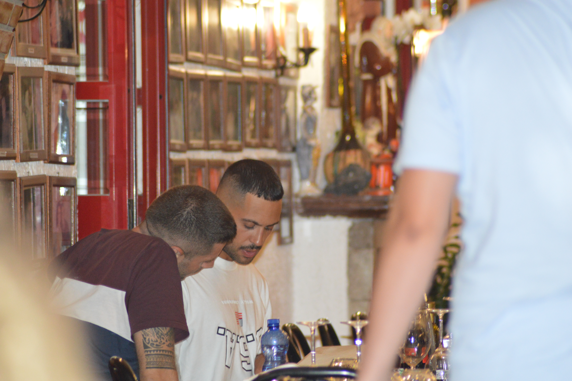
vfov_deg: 5.1
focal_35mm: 270
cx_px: 286
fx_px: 4286
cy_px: 190
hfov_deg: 7.6
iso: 2000
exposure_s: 1/60
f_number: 4.8
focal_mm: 180
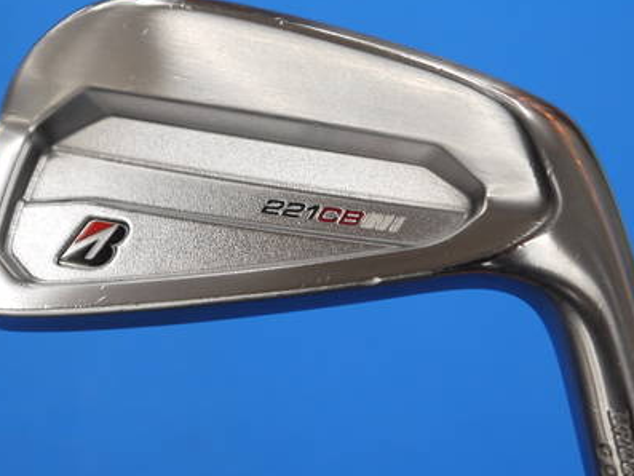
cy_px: 158
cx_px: 289
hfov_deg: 19.6
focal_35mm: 100
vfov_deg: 14.8
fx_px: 1832
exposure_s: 1/80
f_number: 5
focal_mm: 31
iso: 160
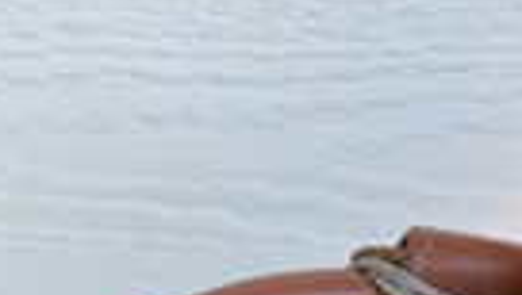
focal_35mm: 152
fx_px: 2107
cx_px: -223
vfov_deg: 7.8
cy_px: 533
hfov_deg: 13.4
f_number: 5
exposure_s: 1/100
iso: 400
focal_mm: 22
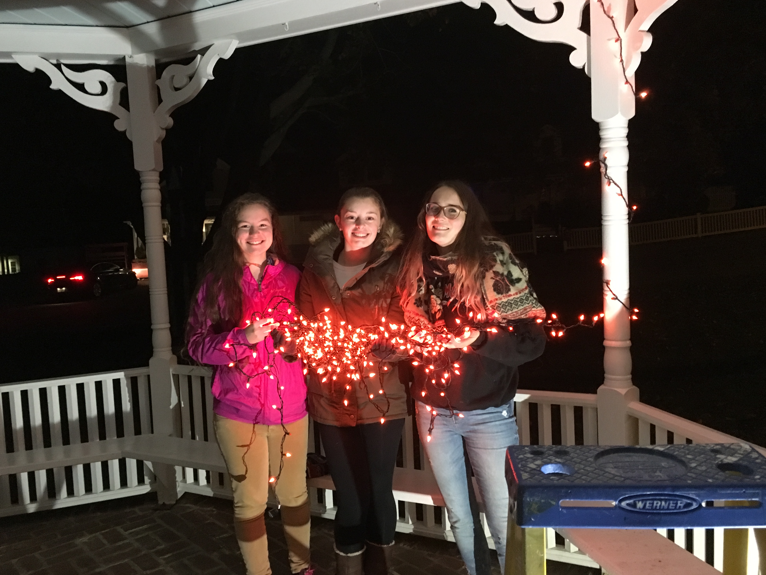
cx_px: 374
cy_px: 283
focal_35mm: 30
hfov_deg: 60.0
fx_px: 664
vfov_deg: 46.8
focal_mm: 4.15
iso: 320
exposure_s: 1/15
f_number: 2.2
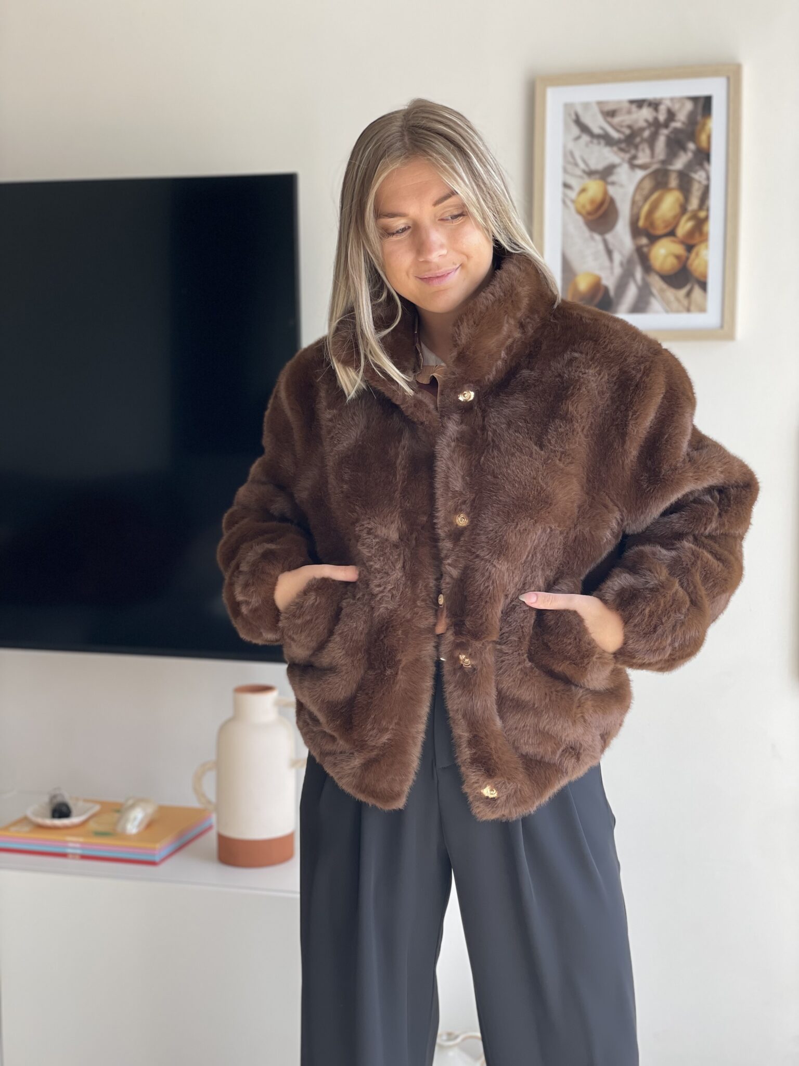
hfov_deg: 28.0
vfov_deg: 36.8
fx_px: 1600
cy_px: 533
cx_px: 400
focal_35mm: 52
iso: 25
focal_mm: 6
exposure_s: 1/137
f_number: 2
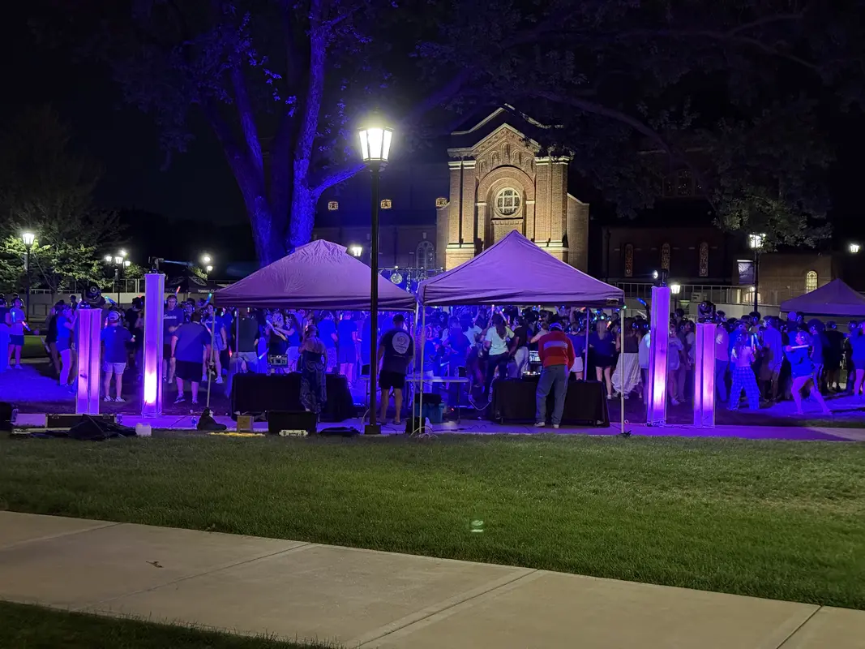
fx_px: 1199
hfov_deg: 39.7
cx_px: 432
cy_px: 324
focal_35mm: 48
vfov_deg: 30.3
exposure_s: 1/30
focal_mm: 6.76
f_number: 1.78
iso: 640
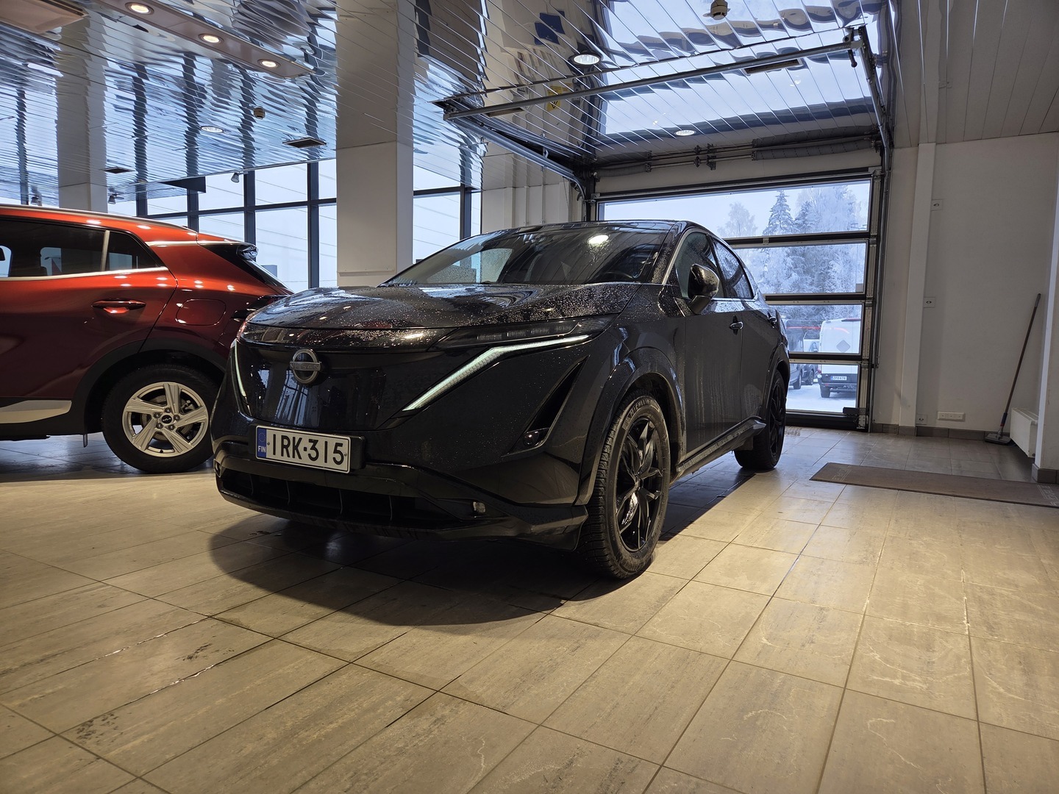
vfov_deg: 58.9
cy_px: 397
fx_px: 704
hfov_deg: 73.9
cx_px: 530
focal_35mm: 23
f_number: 1.8
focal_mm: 5.4
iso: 32
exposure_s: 1/66.7
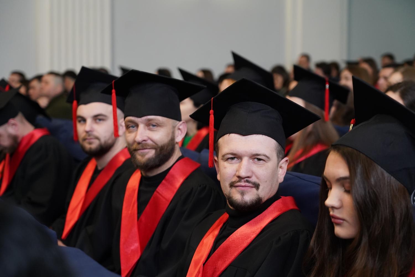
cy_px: 138
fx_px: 795
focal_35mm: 69
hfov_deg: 29.2
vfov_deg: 19.7
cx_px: 208
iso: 4000
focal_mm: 69
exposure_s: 1/160
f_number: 4
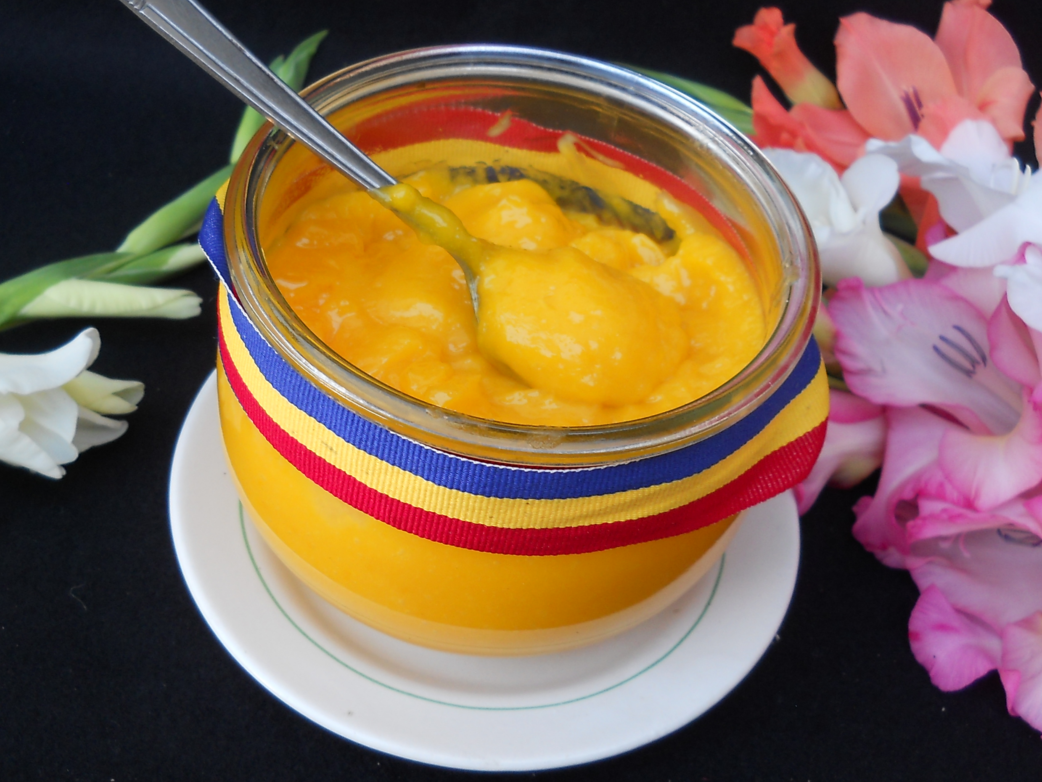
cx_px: 456
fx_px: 1626
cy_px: 408
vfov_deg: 27.0
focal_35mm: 54
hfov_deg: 35.5
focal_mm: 6.72
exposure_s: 1/30
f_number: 3.1
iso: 80
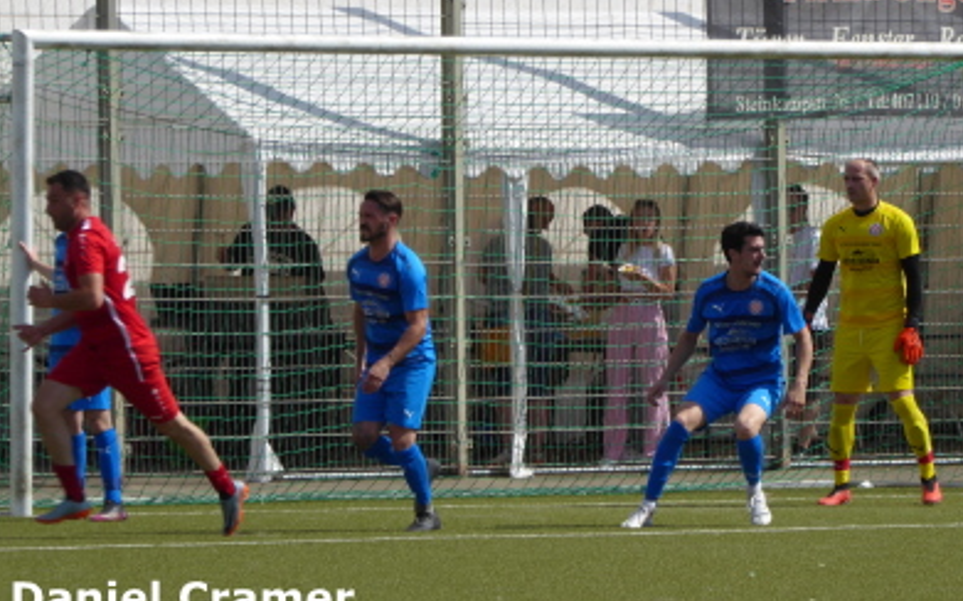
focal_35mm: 393
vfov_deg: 3.3
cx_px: 498
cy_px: 212
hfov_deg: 5.3
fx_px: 10310
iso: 80
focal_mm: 57.7
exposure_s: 1/400
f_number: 5.9
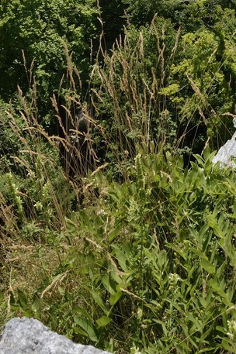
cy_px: -211
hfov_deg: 14.9
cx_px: 192
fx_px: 896
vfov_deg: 19.0
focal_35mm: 91
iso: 200
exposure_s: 1/160
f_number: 13
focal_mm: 26
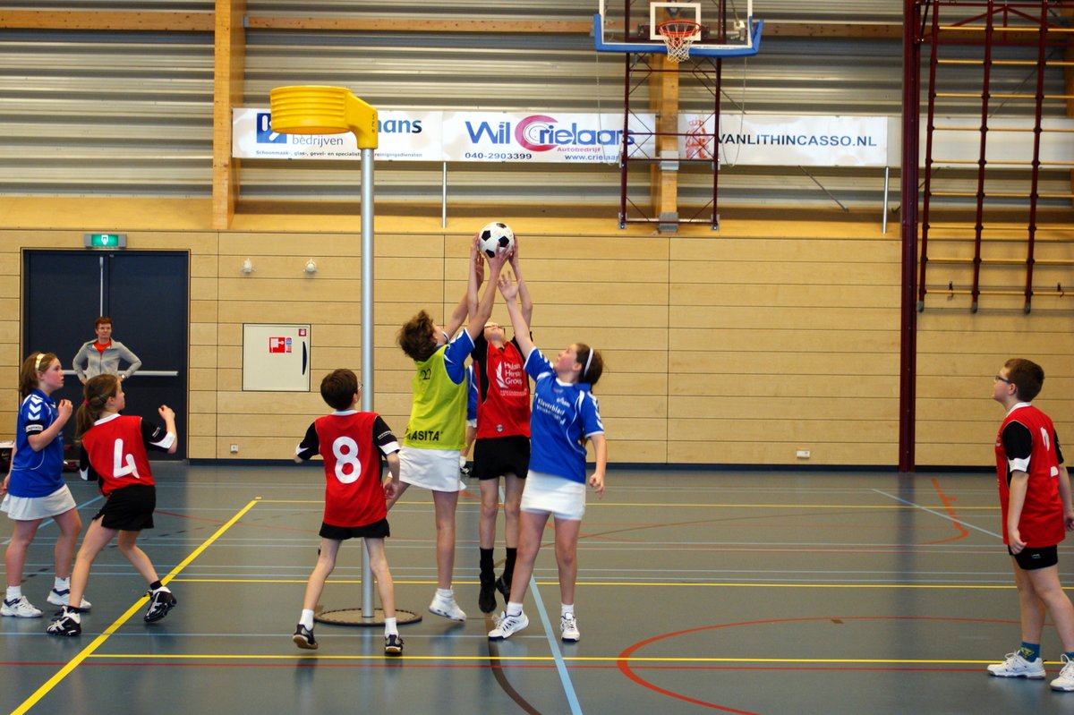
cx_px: 537
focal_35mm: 52
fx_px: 1566
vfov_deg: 25.7
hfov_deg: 37.9
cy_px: 358
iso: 400
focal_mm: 35
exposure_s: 1/125
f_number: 2.8
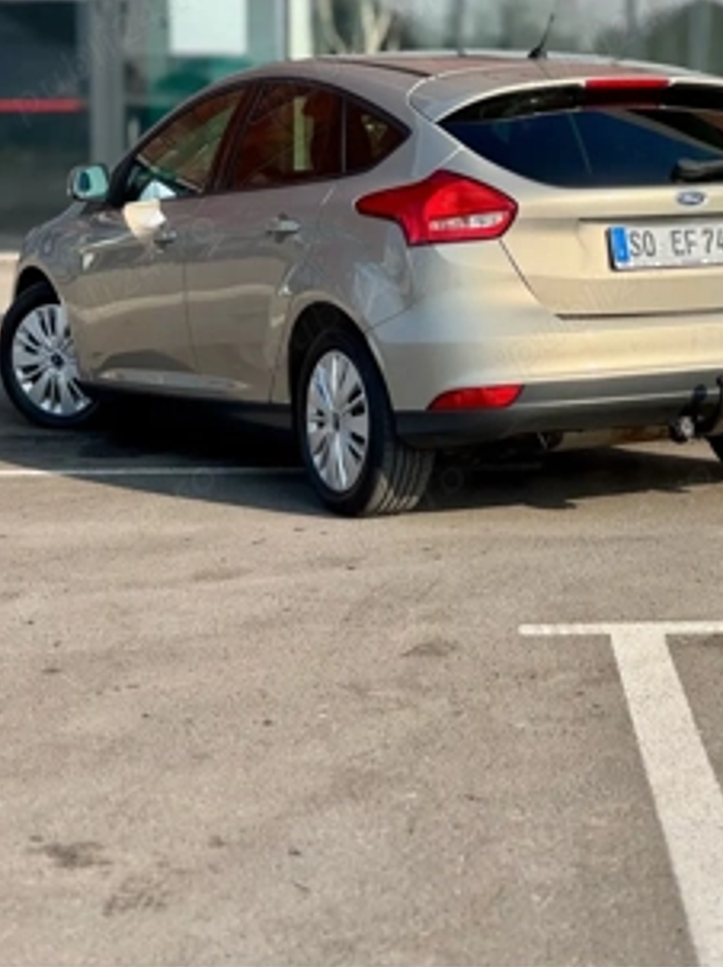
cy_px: 330
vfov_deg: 19.2
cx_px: 425
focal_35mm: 102
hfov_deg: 14.5
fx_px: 2845
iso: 25
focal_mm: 9
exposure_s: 1/471
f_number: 2.8
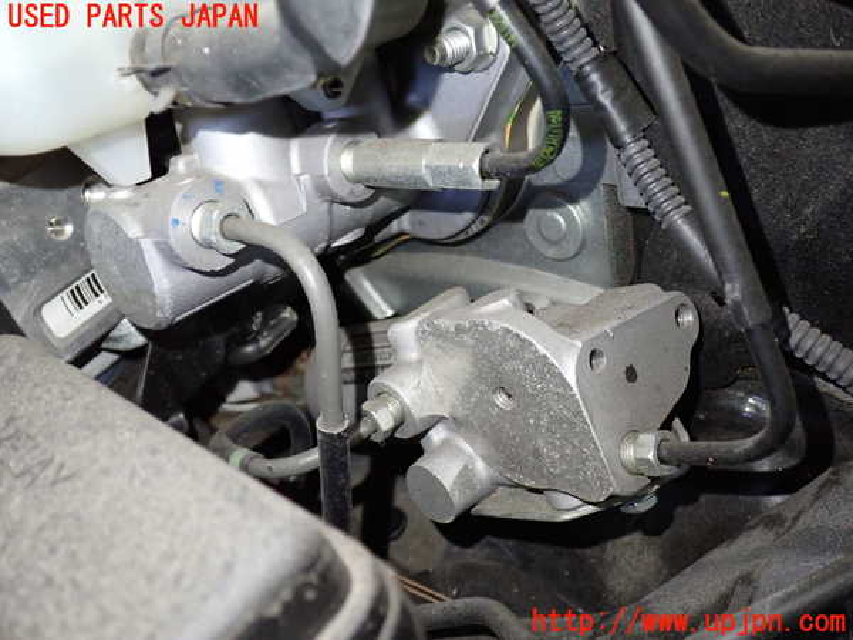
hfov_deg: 56.8
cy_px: 320
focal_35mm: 32
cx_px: 426
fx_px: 789
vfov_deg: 44.2
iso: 800
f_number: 2.4
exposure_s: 1/30
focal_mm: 5.79
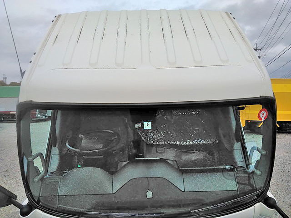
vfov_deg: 51.4
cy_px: 109
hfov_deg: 65.3
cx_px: 146
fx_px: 227
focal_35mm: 27
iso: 60
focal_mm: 3.46
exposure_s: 1/524
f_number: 2.2
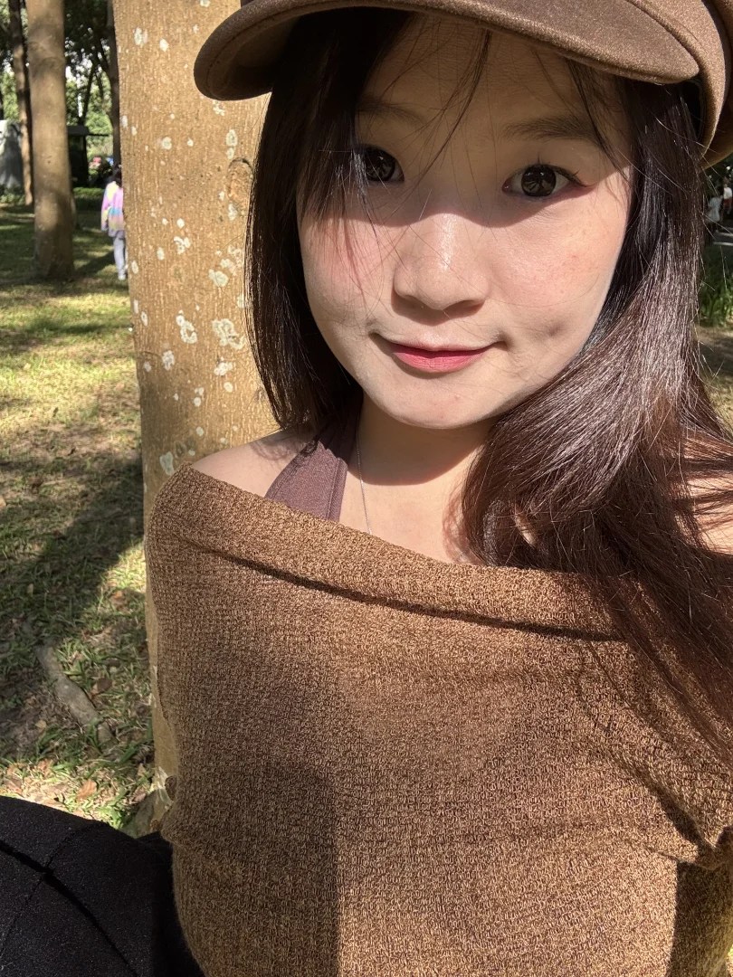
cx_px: 366
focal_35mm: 30
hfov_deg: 46.8
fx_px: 847
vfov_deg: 60.0
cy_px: 488
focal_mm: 2.69
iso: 25
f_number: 1.9
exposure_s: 1/373
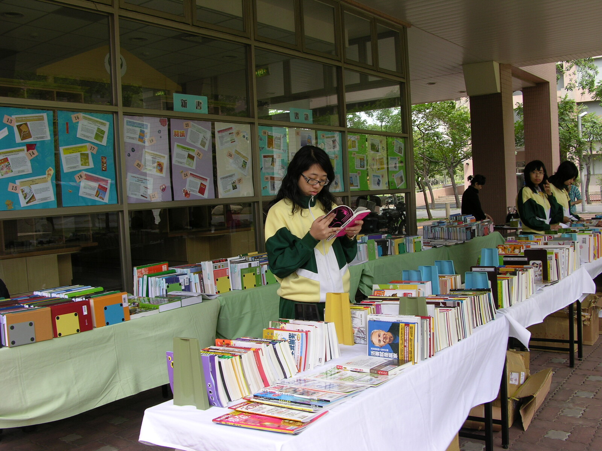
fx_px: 609
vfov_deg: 40.7
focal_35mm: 35
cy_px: 226
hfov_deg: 52.6
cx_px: 301
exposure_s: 1/96.7
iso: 50
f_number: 4.5
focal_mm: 8.9
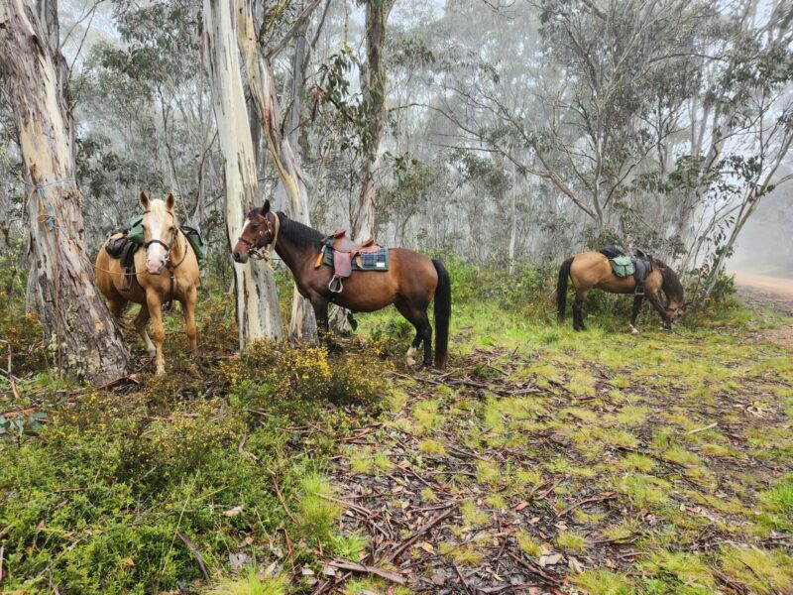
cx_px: 396
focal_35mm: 23
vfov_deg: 58.9
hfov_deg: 73.9
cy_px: 298
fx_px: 527
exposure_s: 1/180
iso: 20
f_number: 1.8
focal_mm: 5.4
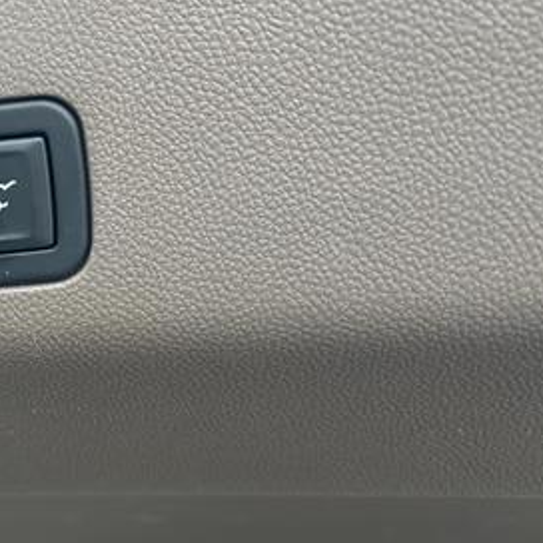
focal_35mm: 54
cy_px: 383
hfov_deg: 28.5
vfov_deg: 31.3
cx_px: -66
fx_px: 958
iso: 64
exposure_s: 1/135
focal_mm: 5.7
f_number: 1.5
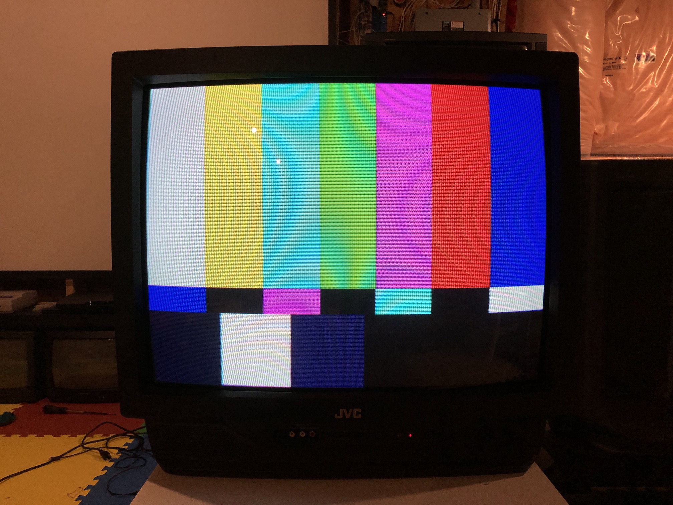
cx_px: 336
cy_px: 252
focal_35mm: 28
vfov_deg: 49.7
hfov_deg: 63.4
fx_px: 544
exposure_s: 1/33
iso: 32
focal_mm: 4
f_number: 1.8
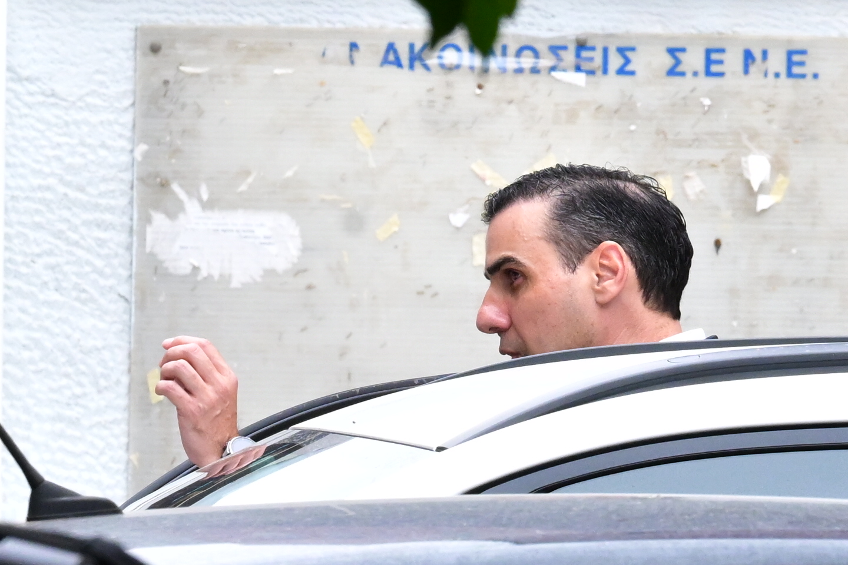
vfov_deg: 4.6
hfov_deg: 6.9
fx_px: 7066
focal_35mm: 300
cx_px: 424
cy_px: 282
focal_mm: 200
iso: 2500
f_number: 10
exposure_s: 1/640
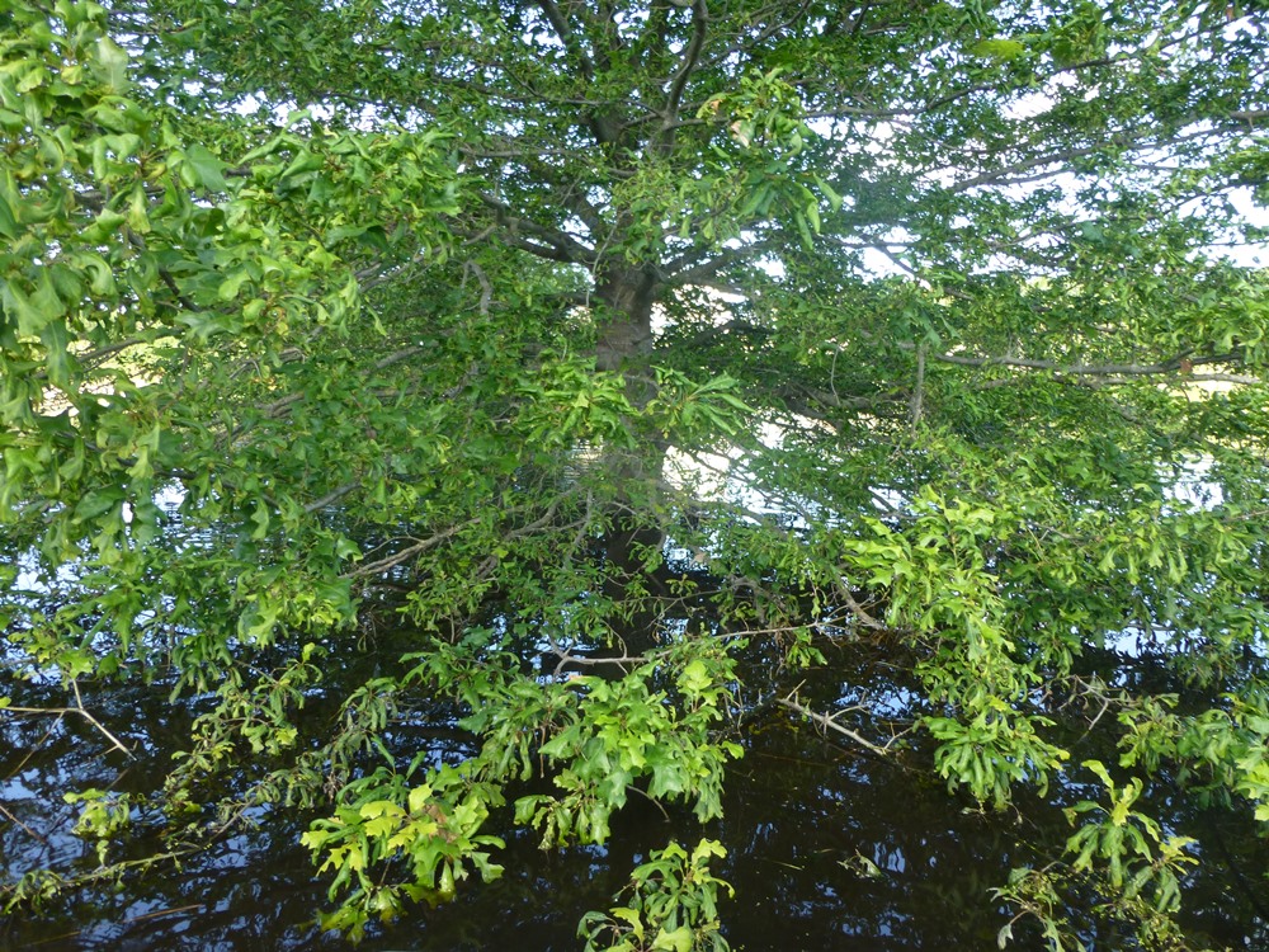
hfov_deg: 71.6
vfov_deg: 56.8
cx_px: 634
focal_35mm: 24
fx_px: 880
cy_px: 476
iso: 100
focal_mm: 4.3
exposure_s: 1/125
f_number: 3.3
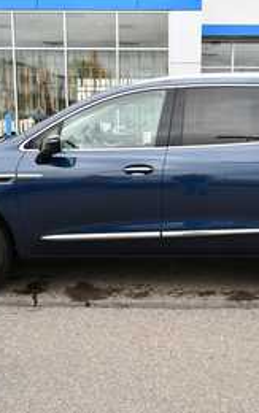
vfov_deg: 42.6
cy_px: 204
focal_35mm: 47
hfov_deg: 27.3
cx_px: 170
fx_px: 530
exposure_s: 1/160
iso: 800
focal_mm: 20
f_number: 5.6
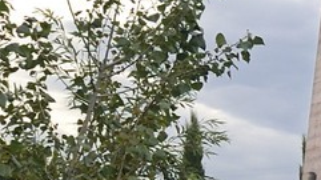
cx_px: 1059
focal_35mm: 181
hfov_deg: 8.9
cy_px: 333
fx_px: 1539
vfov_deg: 6.5
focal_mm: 26
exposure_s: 1/40
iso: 400
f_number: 9
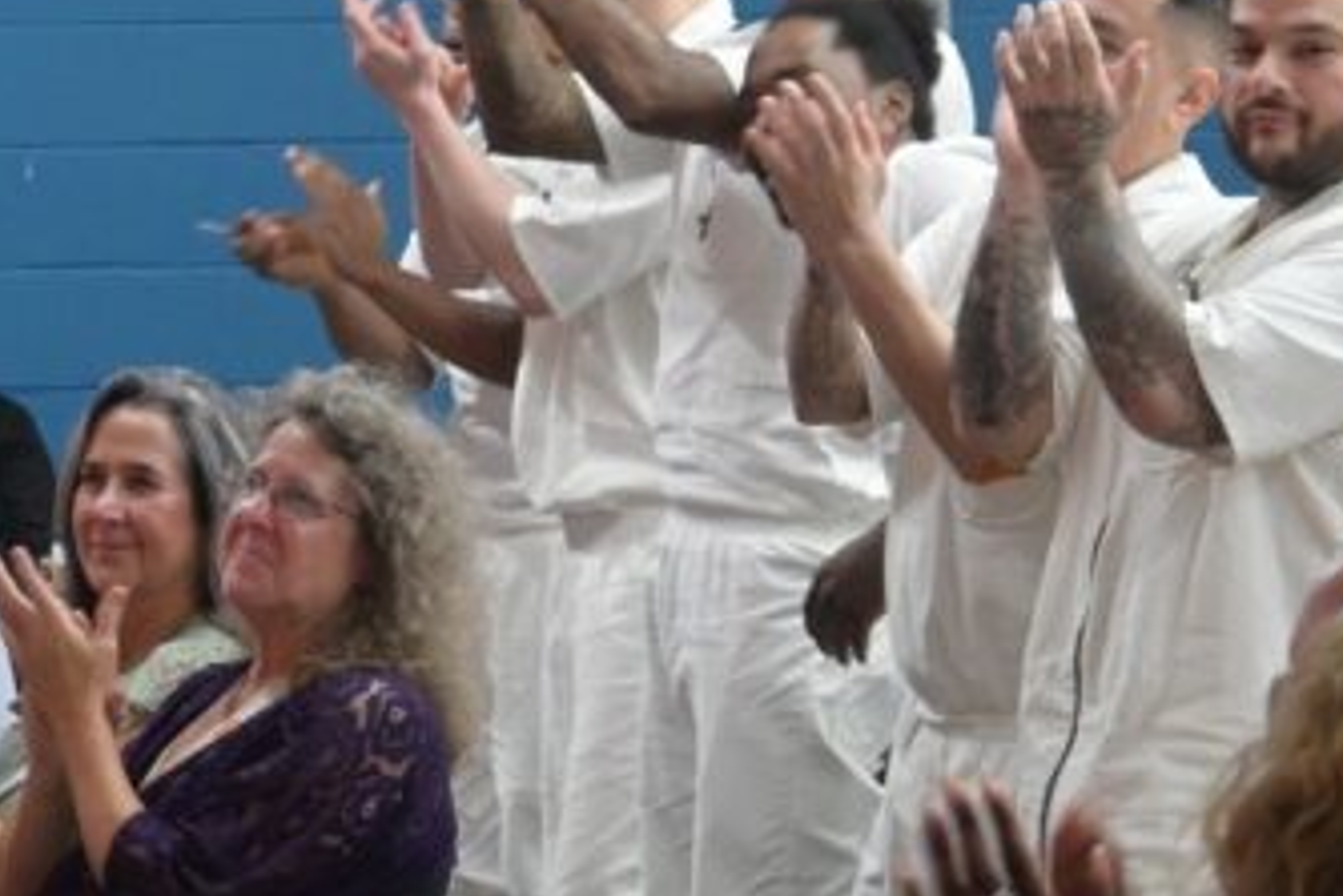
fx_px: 8584
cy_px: 669
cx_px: -402
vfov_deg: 6.0
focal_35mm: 230
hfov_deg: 8.8
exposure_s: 1/60
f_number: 6.3
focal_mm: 50
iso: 4000
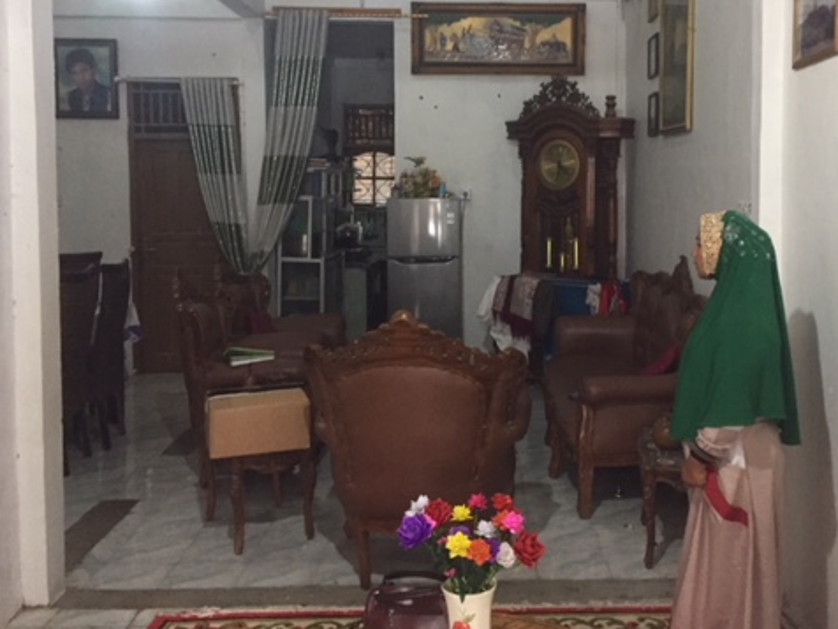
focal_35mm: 39
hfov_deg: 47.5
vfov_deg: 36.6
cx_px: 516
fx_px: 944
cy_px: 236
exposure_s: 1/17
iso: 250
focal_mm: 4.15
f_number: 2.2
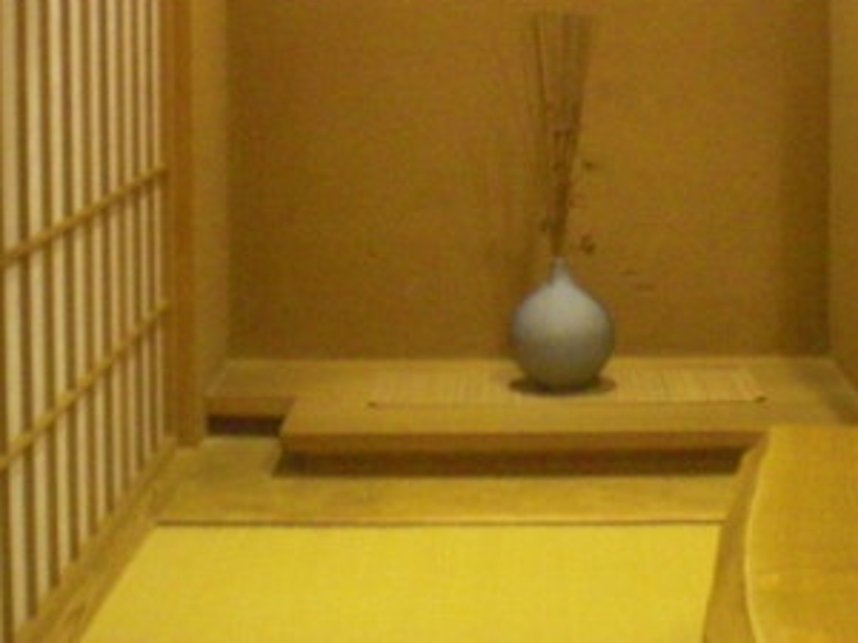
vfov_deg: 18.9
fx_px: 1884
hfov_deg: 25.6
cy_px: 6
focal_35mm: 76
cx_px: 535
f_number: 3.1
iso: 800
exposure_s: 1/8
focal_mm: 6.3
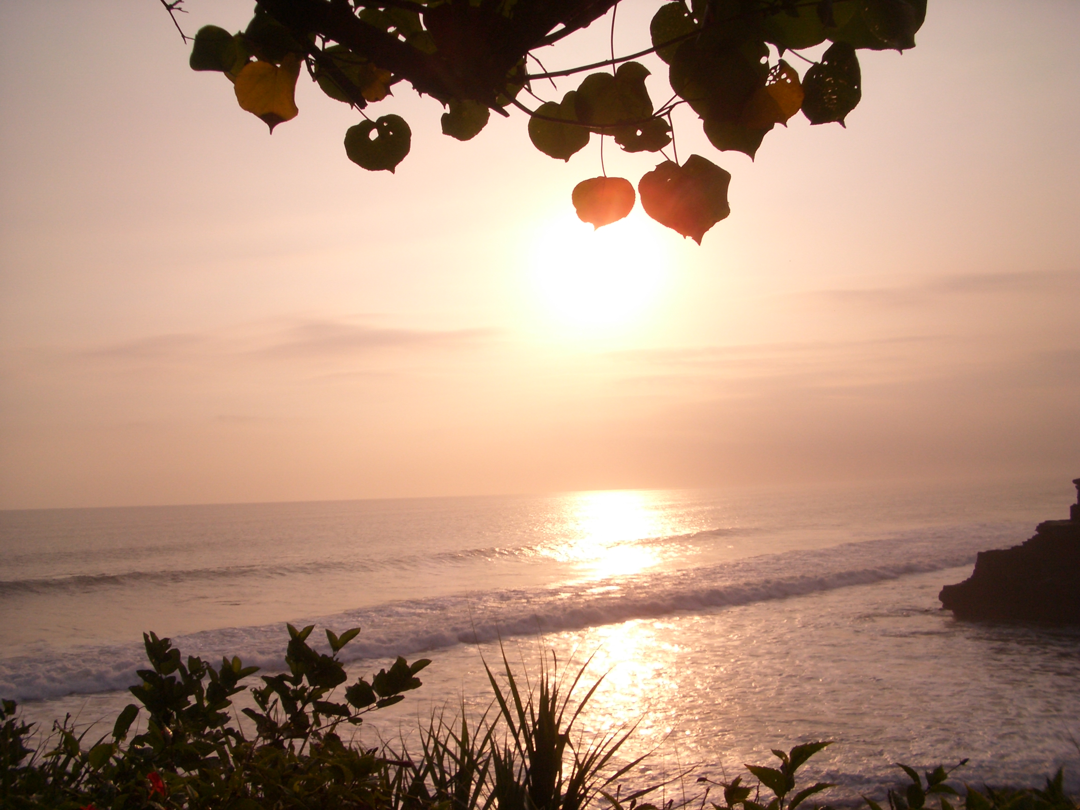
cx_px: 540
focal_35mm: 35
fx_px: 1092
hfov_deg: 52.6
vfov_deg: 40.7
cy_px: 405
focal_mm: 5.8
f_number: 4.3
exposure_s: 1/2000
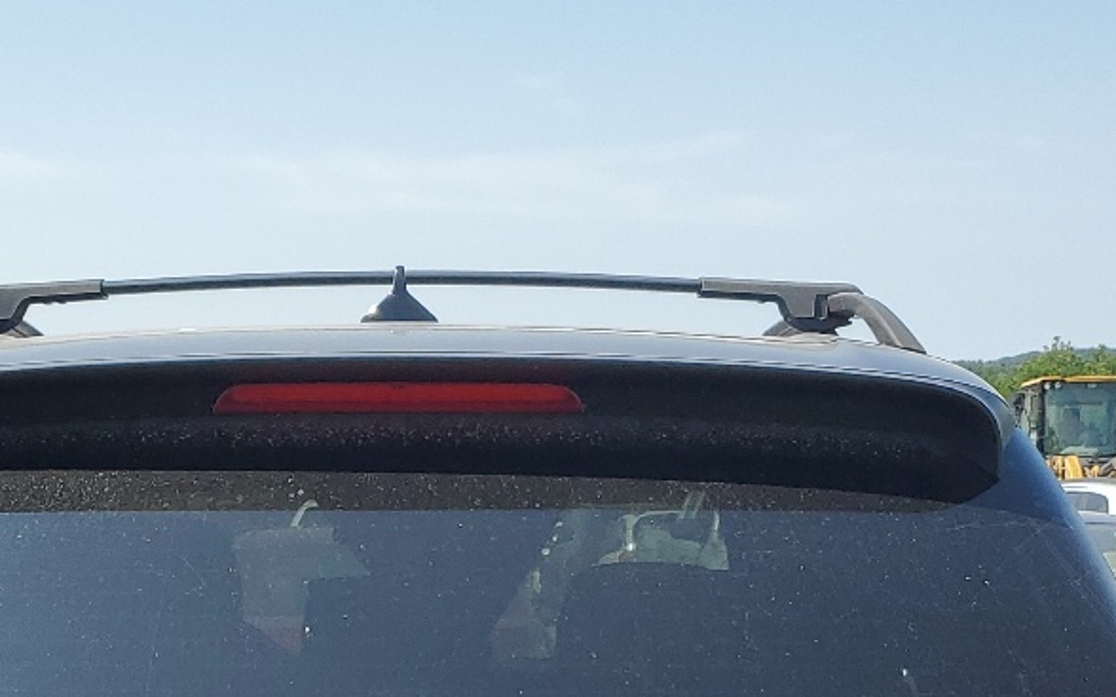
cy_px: 1069
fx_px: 2280
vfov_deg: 15.8
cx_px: 402
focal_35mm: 75
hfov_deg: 27.4
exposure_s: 1/2500
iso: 50
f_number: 1.5
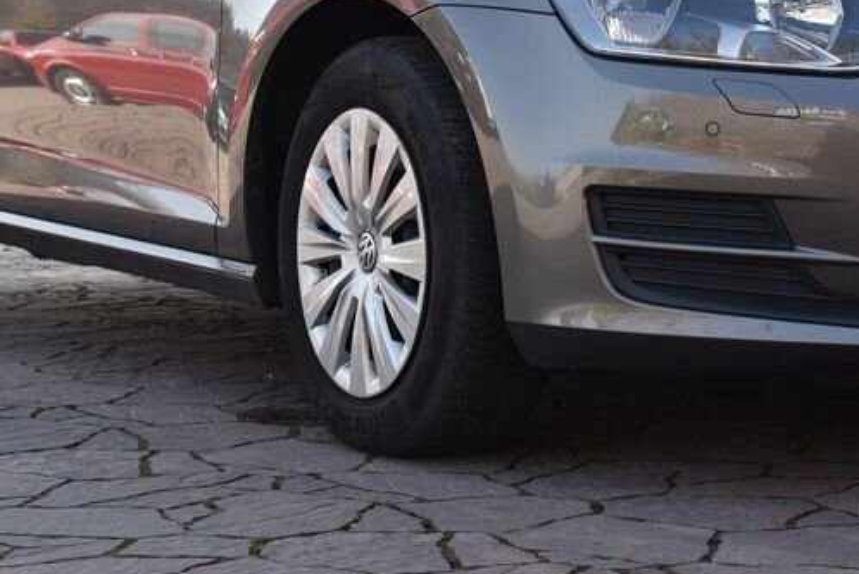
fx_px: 2699
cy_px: 59
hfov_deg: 18.0
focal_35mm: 113
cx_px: 607
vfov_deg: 12.1
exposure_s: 1/320
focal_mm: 55
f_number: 9
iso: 500
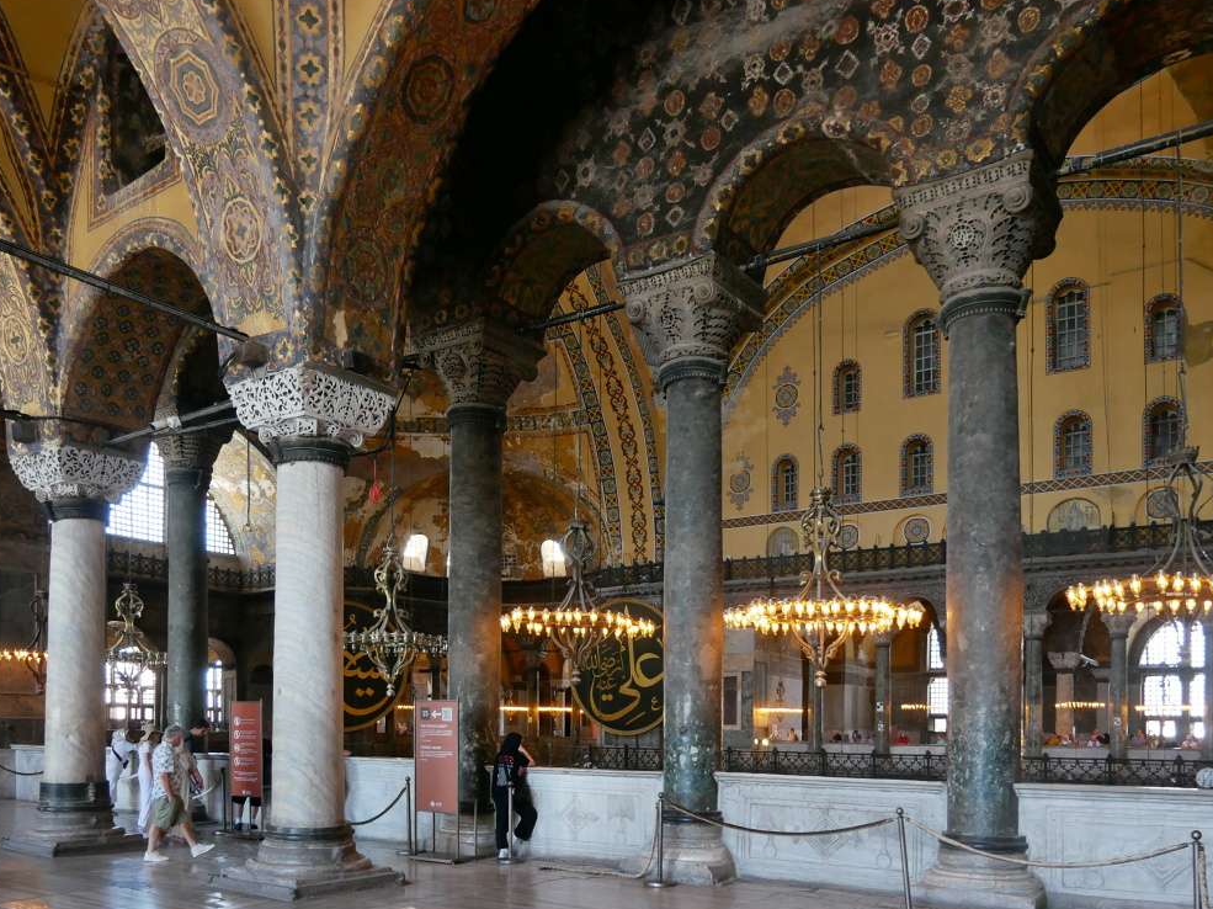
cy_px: 454
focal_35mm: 26
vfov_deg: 53.0
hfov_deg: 67.3
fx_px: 911
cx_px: 619
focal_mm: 12
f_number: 3.5
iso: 800
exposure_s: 1/60
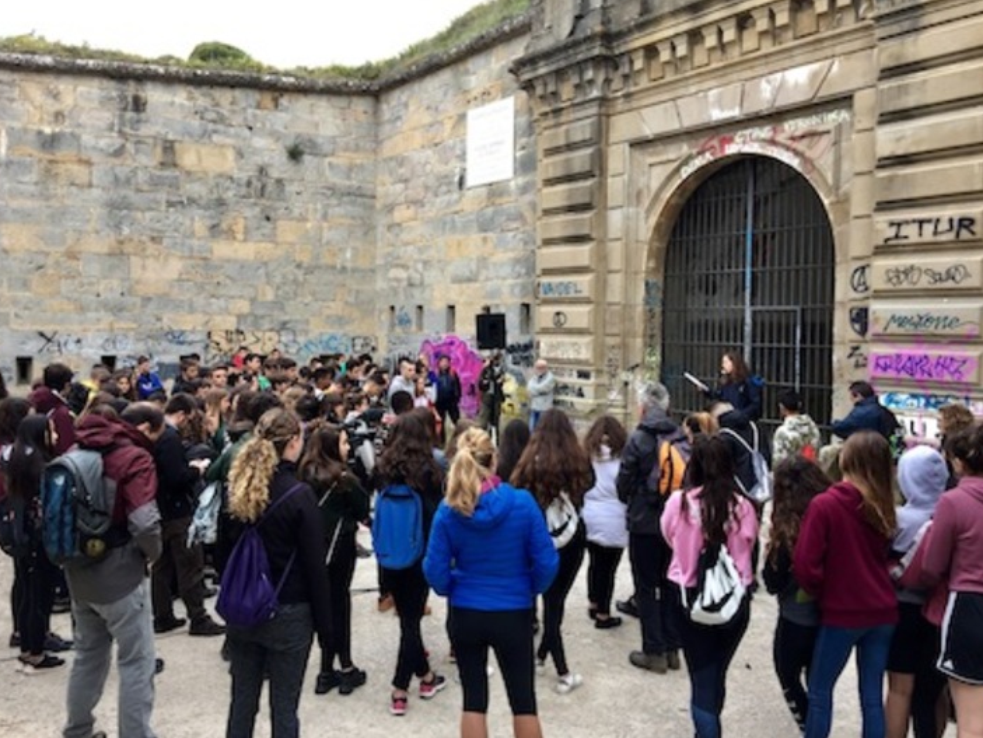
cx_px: 479
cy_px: 369
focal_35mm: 30
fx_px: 852
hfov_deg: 59.9
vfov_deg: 46.8
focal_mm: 4.15
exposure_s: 1/137
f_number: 2.2
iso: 32
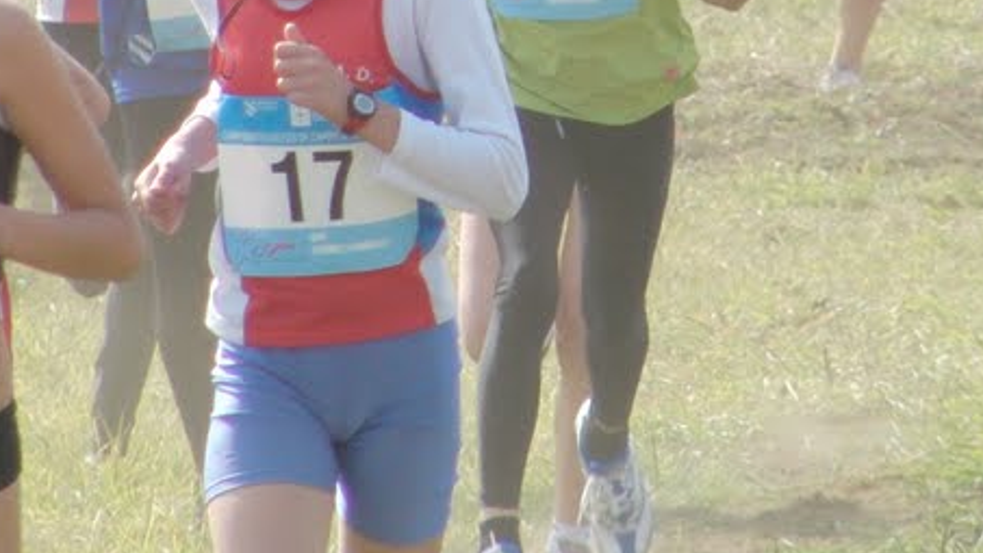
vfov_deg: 0.9
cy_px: -69
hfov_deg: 1.7
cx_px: 590
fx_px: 33369
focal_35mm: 1280
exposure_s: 1/400
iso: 100
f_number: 4.5
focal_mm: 92
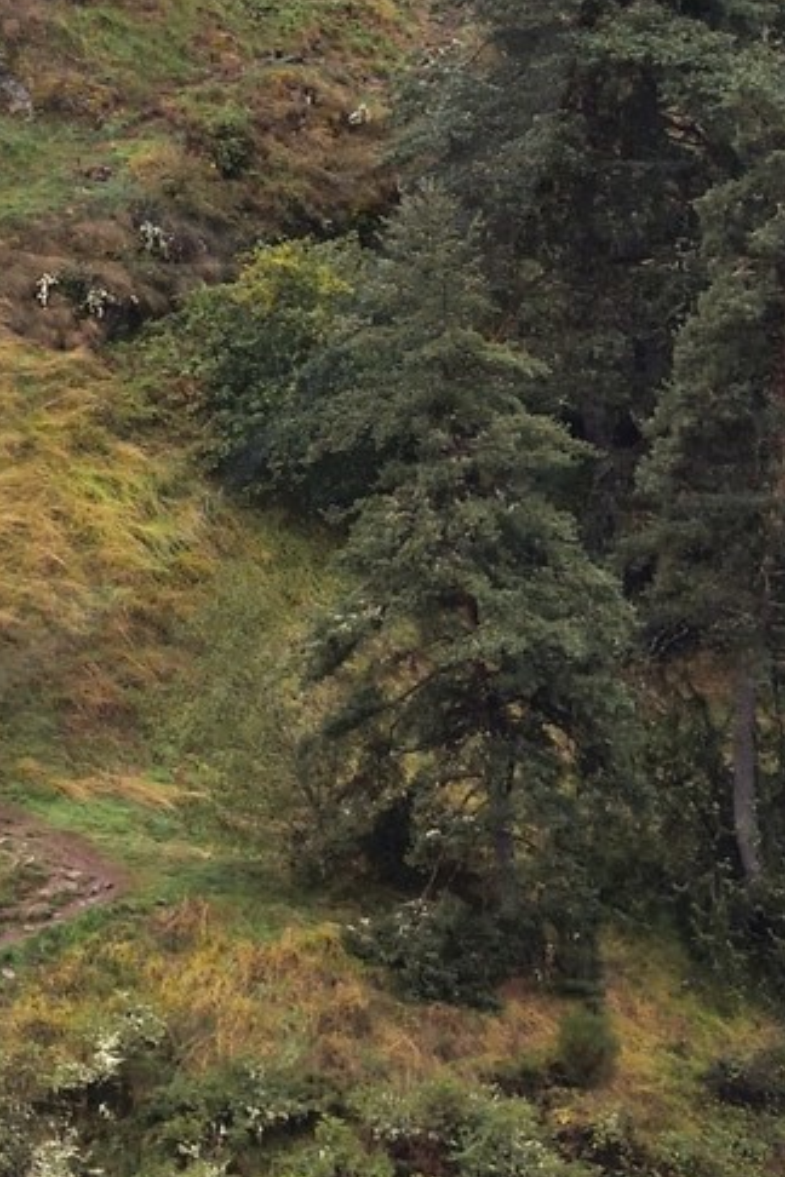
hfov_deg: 1.4
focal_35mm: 988
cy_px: -180
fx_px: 32313
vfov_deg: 2.1
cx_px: -531
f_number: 8
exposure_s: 1/160
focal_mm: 200
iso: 800
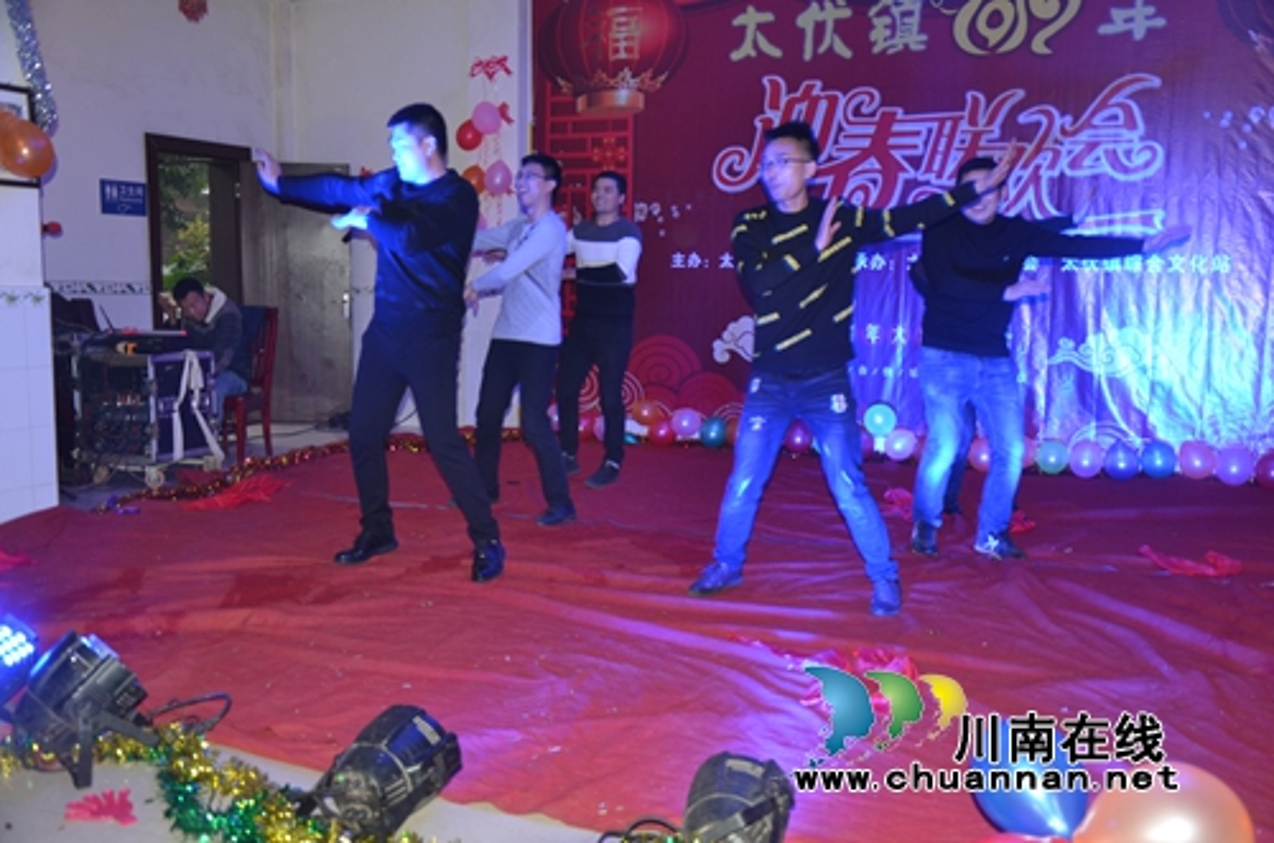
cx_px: 637
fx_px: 1271
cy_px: 422
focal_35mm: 36
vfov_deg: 36.7
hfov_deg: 53.2
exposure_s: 1/60
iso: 800
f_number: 3.8
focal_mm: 24
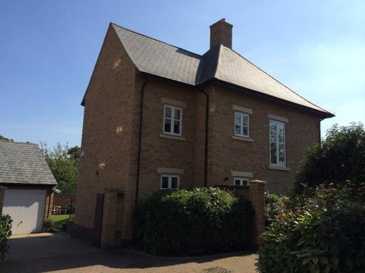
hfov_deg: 60.0
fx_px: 316
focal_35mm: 30
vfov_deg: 46.8
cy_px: 136
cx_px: 182
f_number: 2.2
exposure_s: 1/2283
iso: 40
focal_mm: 4.12
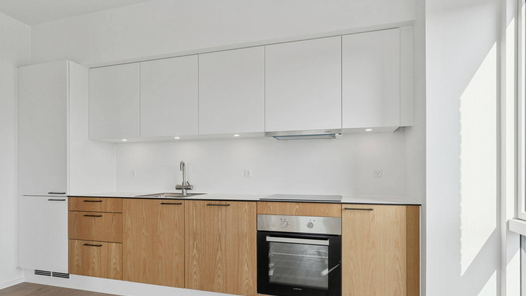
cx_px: 263
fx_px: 286
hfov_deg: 85.2
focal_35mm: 21
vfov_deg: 54.3
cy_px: 176
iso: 200
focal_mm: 13
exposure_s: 1/160
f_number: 8
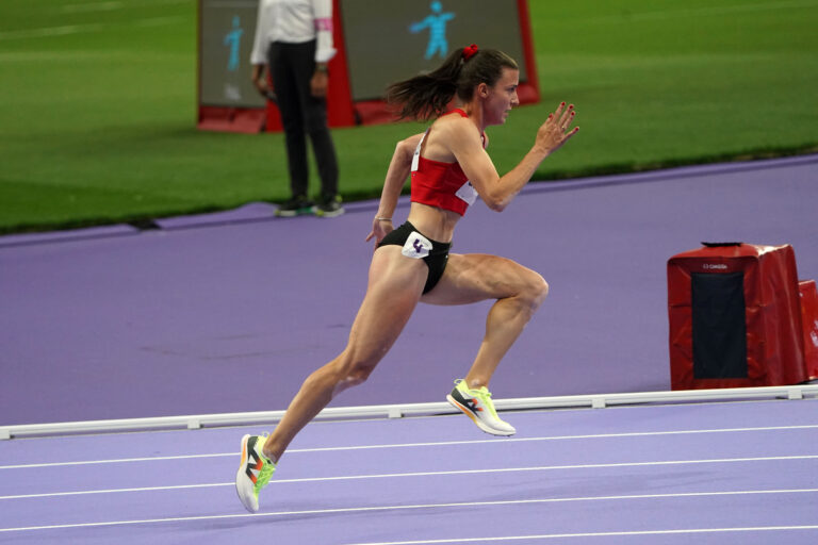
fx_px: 6203
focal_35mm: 273
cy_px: 272
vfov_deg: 5.0
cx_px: 409
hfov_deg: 7.5
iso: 4000
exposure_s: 1/1600
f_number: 5.6
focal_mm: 273
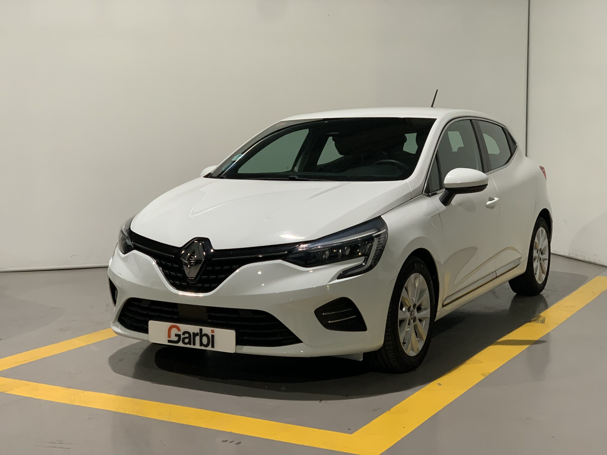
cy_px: 228
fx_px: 912
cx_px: 304
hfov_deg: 36.8
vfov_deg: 28.0
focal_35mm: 52
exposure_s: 1/50
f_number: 2.4
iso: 160
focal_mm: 6
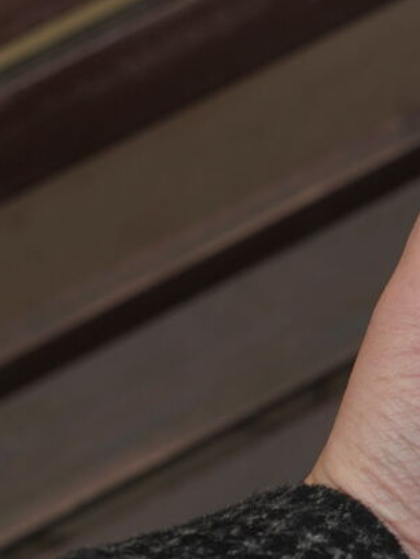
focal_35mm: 111
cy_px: 283
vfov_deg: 17.7
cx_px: 533
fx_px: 1793
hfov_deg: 13.0
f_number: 7.1
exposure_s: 1/160
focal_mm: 49
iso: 320
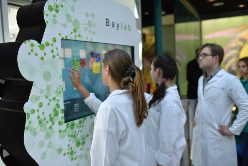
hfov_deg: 54.4
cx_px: 124
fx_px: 241
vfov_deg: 37.9
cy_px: 83
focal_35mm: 35
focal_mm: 35
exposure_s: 1/320
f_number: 2
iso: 640
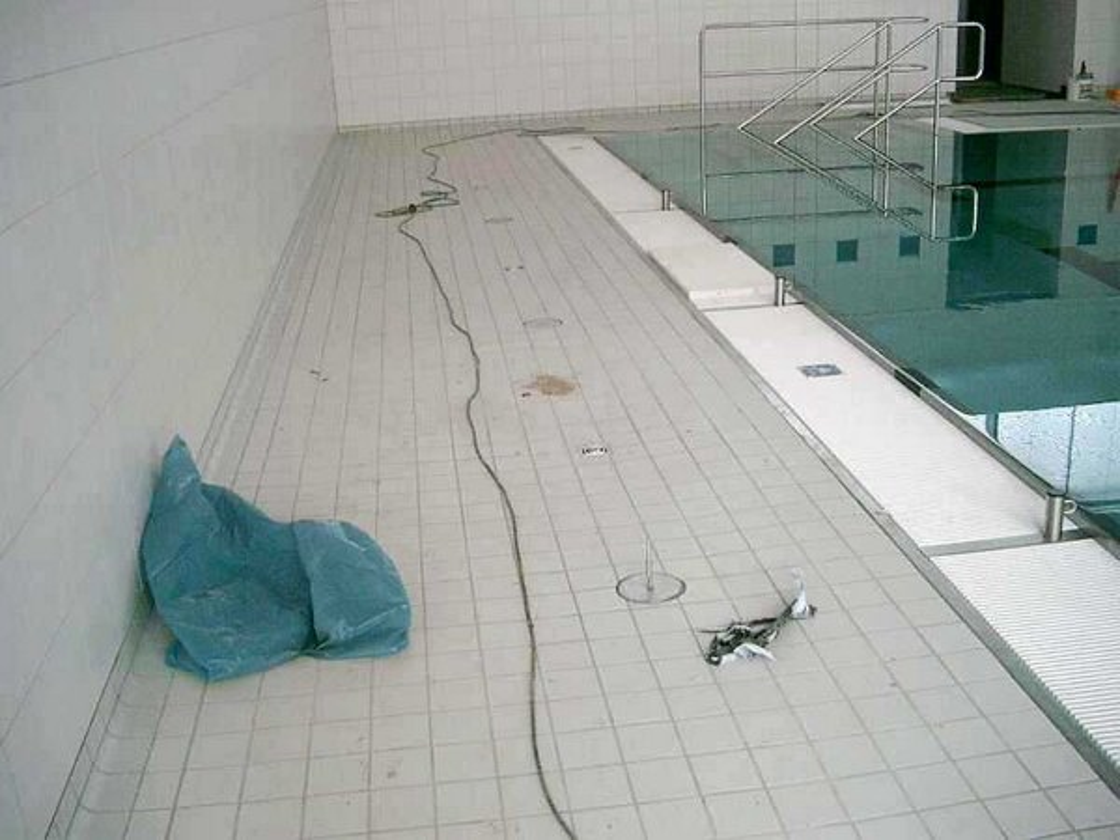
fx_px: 1197
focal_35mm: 37
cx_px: 560
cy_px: 420
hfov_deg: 50.1
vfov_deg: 38.7
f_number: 2.6
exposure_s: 1/80
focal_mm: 7.6
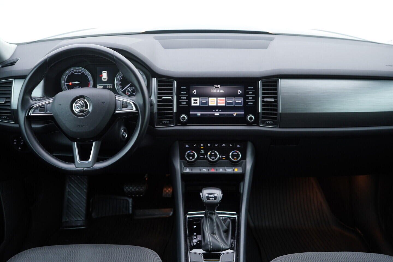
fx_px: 393
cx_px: 196
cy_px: 131
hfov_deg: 53.1
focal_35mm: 36
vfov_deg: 36.9
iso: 200
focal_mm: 24
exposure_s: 1/40
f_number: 2.8
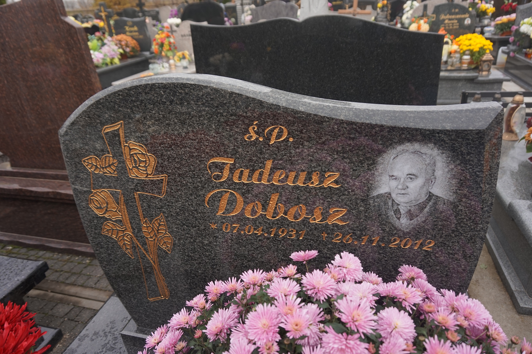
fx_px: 354
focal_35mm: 24
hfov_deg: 73.8
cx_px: 266
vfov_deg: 53.1
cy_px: 177
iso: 100
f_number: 4
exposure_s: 1/160
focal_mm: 16
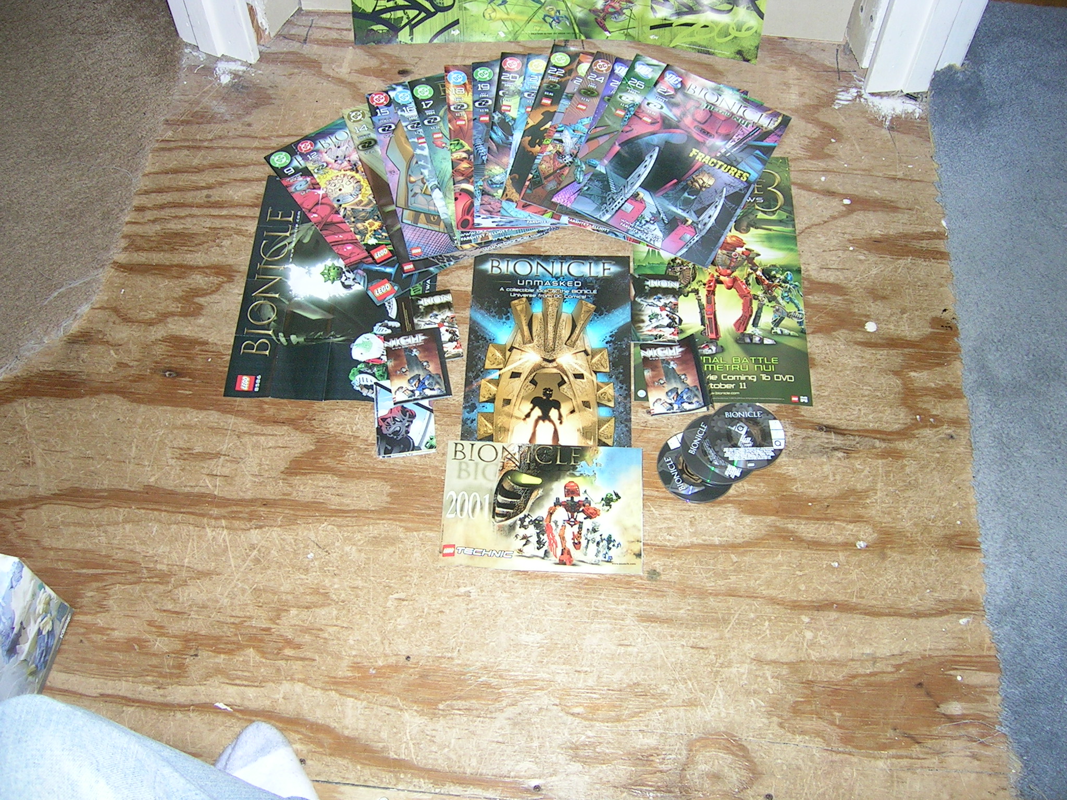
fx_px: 1079
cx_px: 534
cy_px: 400
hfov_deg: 52.6
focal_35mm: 35
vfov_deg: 40.7
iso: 97
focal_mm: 5.4
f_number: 2.8
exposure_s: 1/60.1
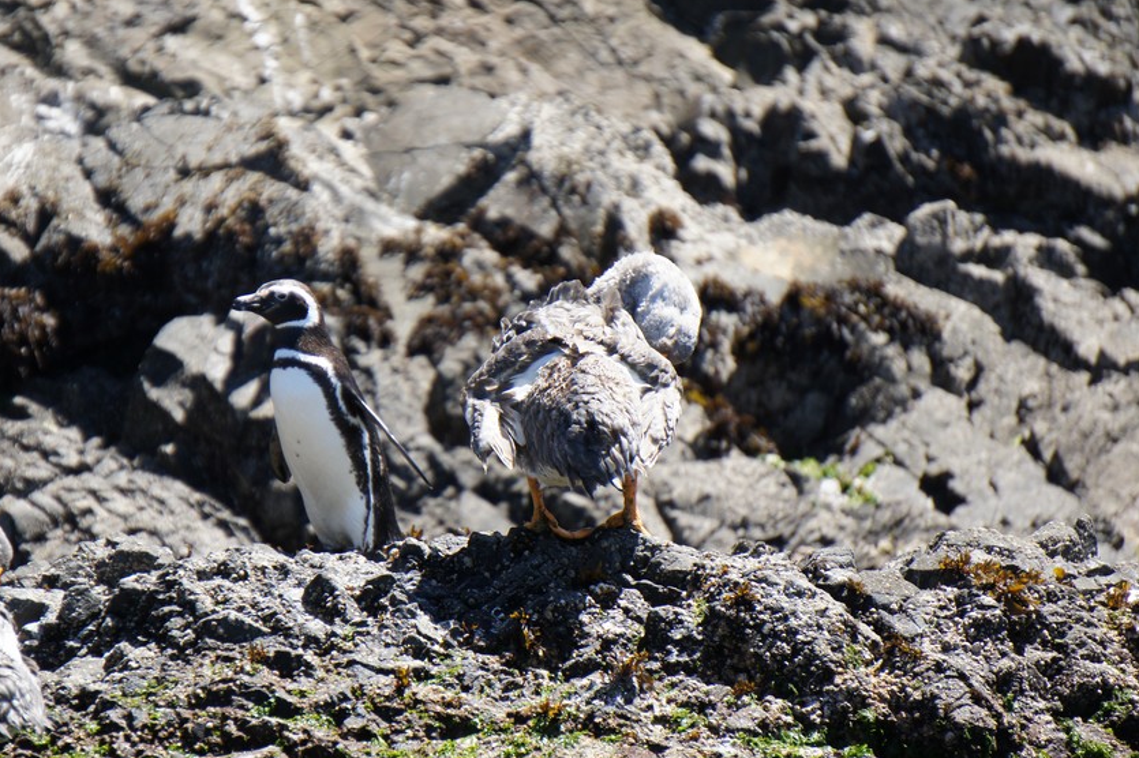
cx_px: 445
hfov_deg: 5.1
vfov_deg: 3.4
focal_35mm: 408
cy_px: 356
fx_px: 12903
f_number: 6.3
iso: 250
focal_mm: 210
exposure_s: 1/400
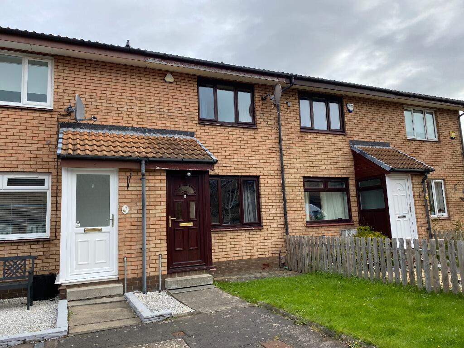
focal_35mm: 26
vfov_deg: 53.1
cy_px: 174
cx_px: 232
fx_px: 349
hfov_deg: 67.3
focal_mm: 4.25
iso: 32
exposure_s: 1/1808
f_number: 1.8
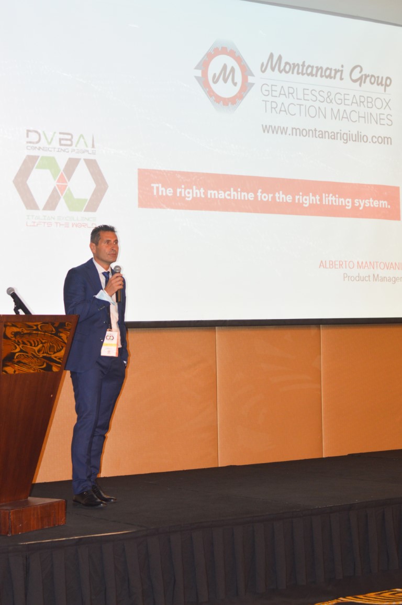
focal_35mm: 75
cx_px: 201
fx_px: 1258
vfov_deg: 27.0
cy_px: 302
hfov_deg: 18.1
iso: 400
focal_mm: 50
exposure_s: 1/60
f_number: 3.5
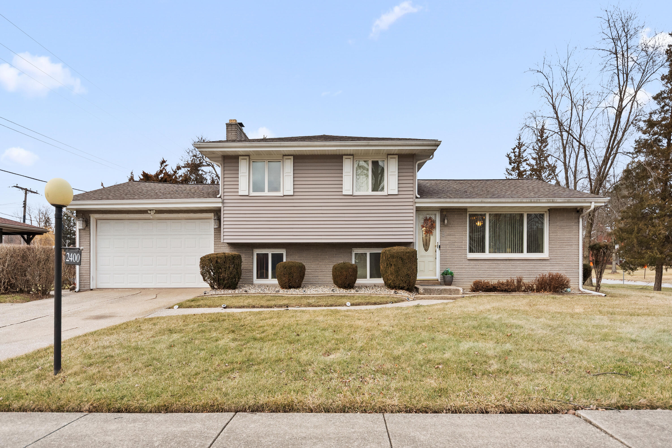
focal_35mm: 16
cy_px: 224
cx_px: 336
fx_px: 299
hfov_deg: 96.7
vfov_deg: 73.8
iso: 500
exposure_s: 1/125
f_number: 10
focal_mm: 16
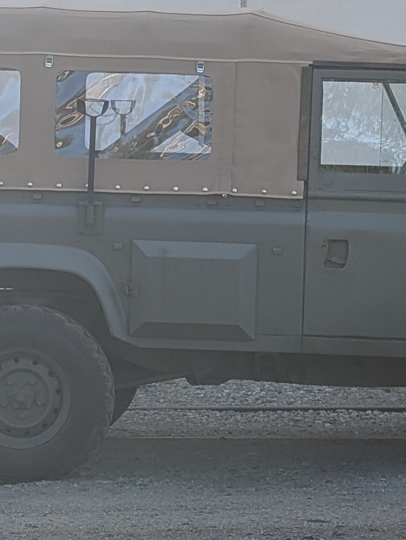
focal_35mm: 151
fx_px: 2355
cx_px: 220
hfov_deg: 9.9
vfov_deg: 13.1
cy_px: 232
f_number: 1.68
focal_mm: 6.9
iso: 19
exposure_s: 1/319
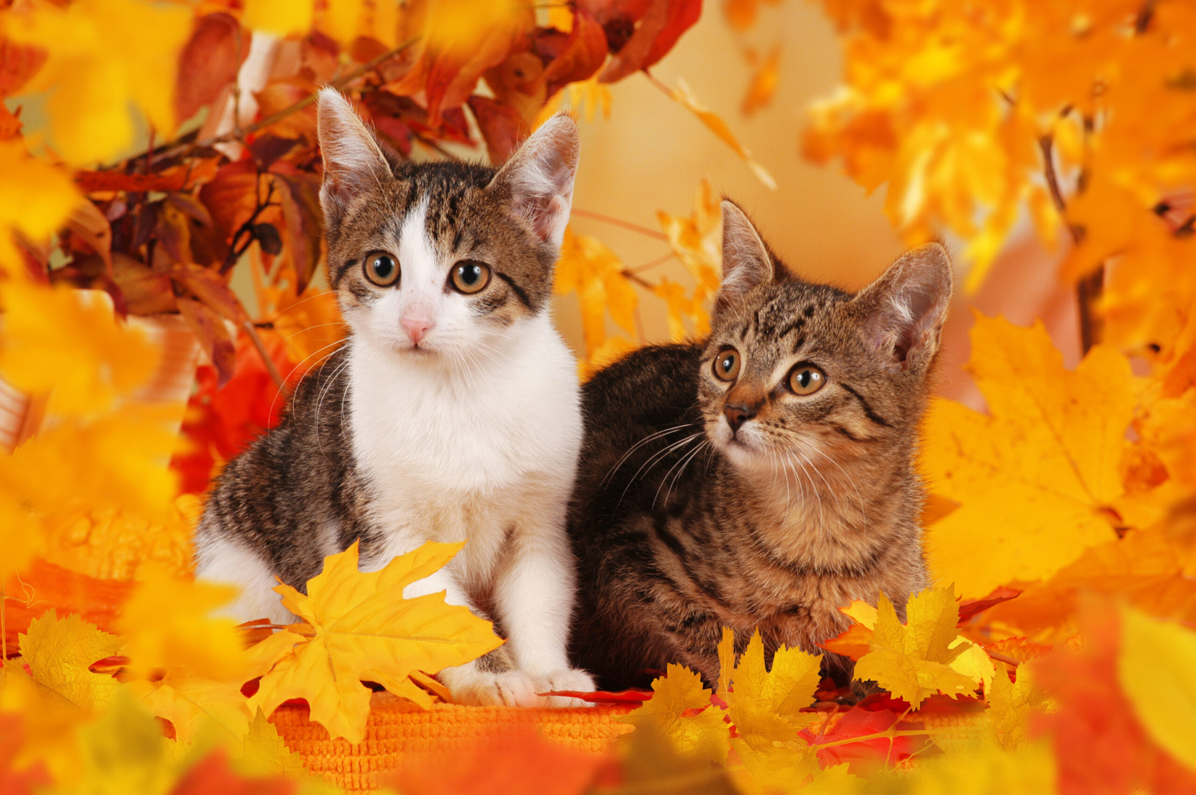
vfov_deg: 5.4
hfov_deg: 8.1
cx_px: 598
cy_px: 398
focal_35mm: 255
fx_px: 8464
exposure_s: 1/160
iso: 200
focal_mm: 170
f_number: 11
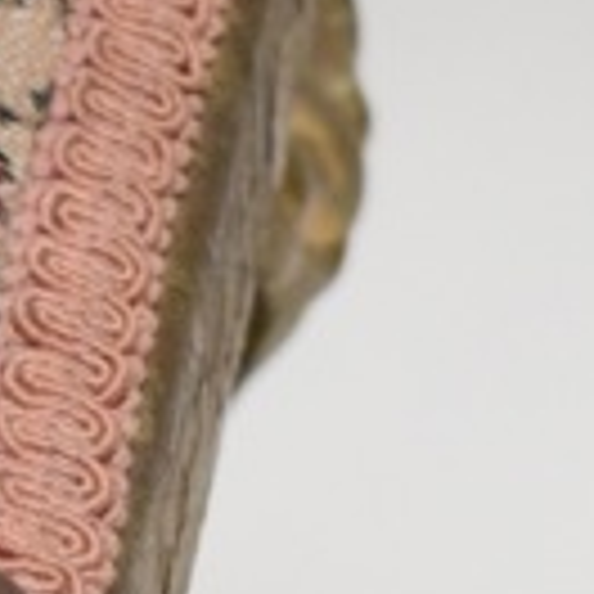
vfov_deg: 3.3
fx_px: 10352
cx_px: -266
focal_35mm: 533
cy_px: 1262
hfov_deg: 3.3
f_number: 5.6
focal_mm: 55
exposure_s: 1/60
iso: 1800
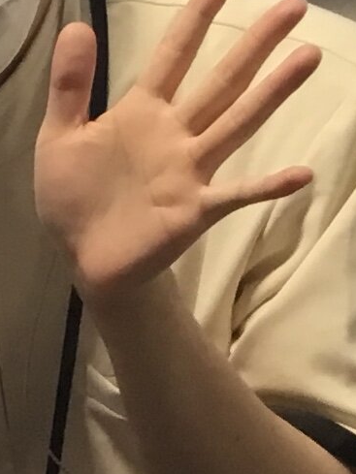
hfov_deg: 6.5
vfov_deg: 9.5
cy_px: 521
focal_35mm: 207
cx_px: -765
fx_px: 2837
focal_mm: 3.3
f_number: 2.4
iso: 64
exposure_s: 1/30
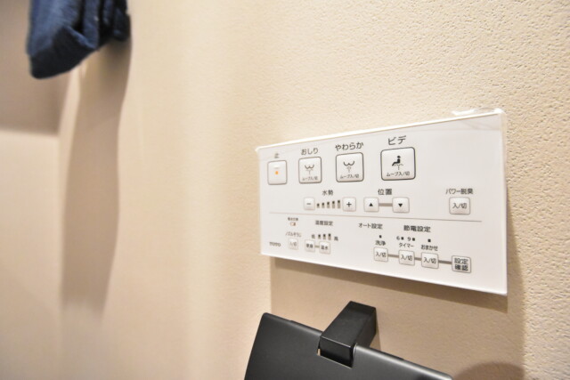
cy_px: 190
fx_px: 238
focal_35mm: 15
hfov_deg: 100.4
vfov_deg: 77.4
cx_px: 285
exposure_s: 1/50
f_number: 3.5
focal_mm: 10
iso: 6400
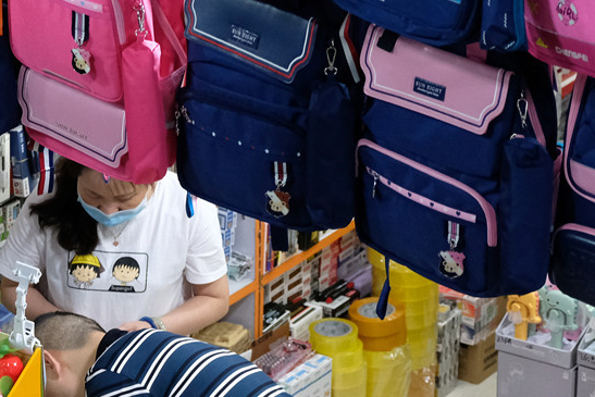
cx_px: 79
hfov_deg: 13.8
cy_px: 332
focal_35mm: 148
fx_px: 2447
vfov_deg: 9.3
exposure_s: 1/250
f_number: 3.6
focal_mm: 35.8
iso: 2500
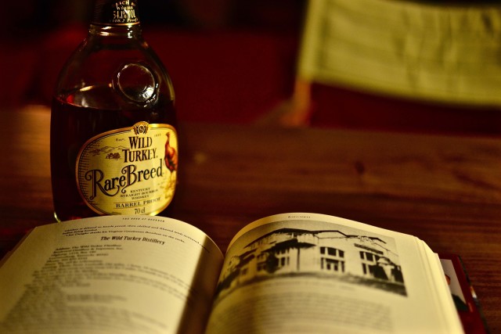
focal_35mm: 52
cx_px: 250
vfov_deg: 25.8
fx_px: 731
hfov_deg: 37.8
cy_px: 167
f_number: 1.8
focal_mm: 35
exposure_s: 1/13
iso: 200
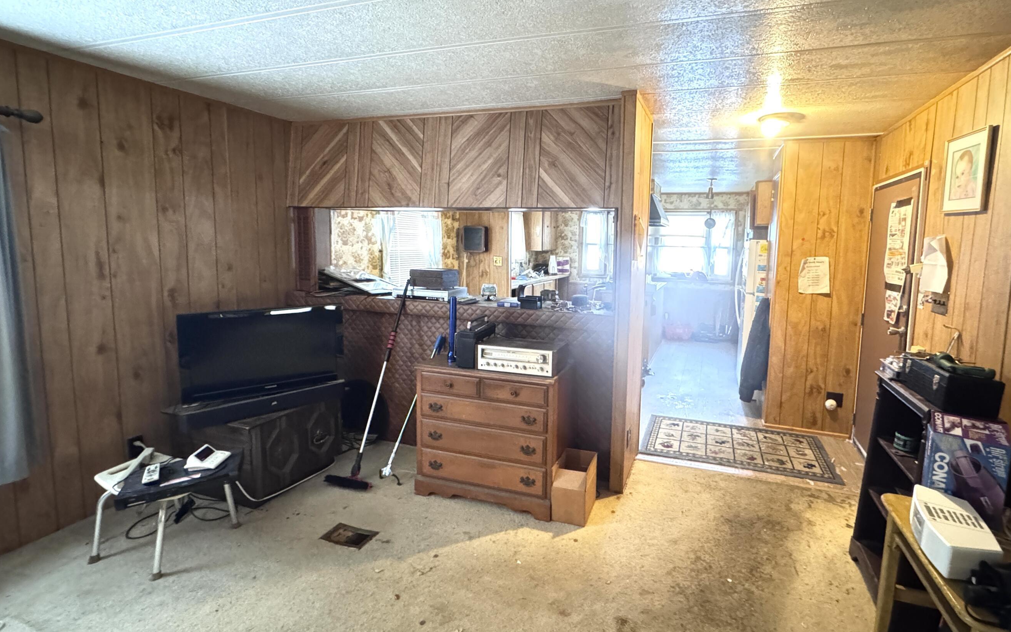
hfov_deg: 93.9
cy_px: 285
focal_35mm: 17
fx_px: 468
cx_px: 569
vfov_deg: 67.8
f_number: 2.2
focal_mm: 2.22
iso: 1600
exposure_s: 1/30
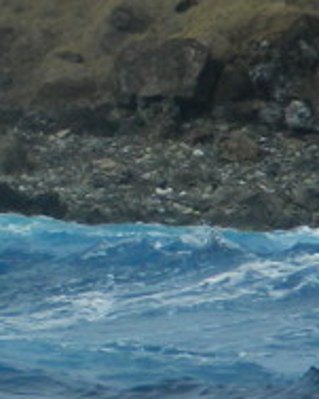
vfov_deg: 2.8
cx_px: -613
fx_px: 8055
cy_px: -34
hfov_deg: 2.2
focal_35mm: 682
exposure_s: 1/800
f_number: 4.7
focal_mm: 23.2
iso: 80
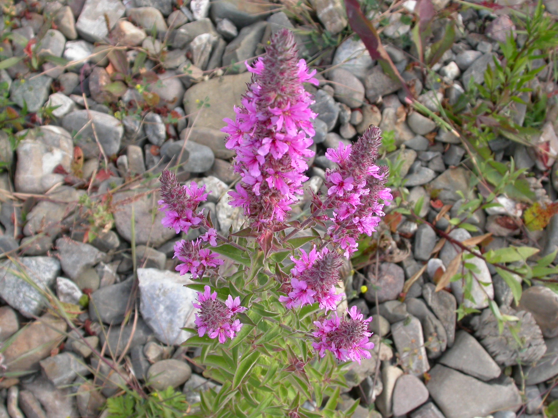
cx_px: 279
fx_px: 999
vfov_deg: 23.7
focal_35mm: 62
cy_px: 209
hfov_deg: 31.2
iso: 100
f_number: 6.4
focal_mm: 12.9
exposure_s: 1/133
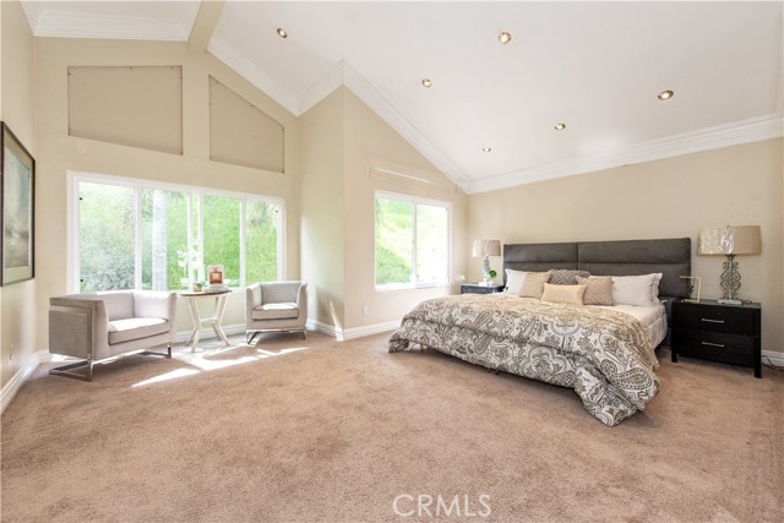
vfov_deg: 81.2
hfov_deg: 104.2
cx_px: 392
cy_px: 262
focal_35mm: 14
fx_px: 305
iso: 640
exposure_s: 1/125
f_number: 5.6
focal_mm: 14
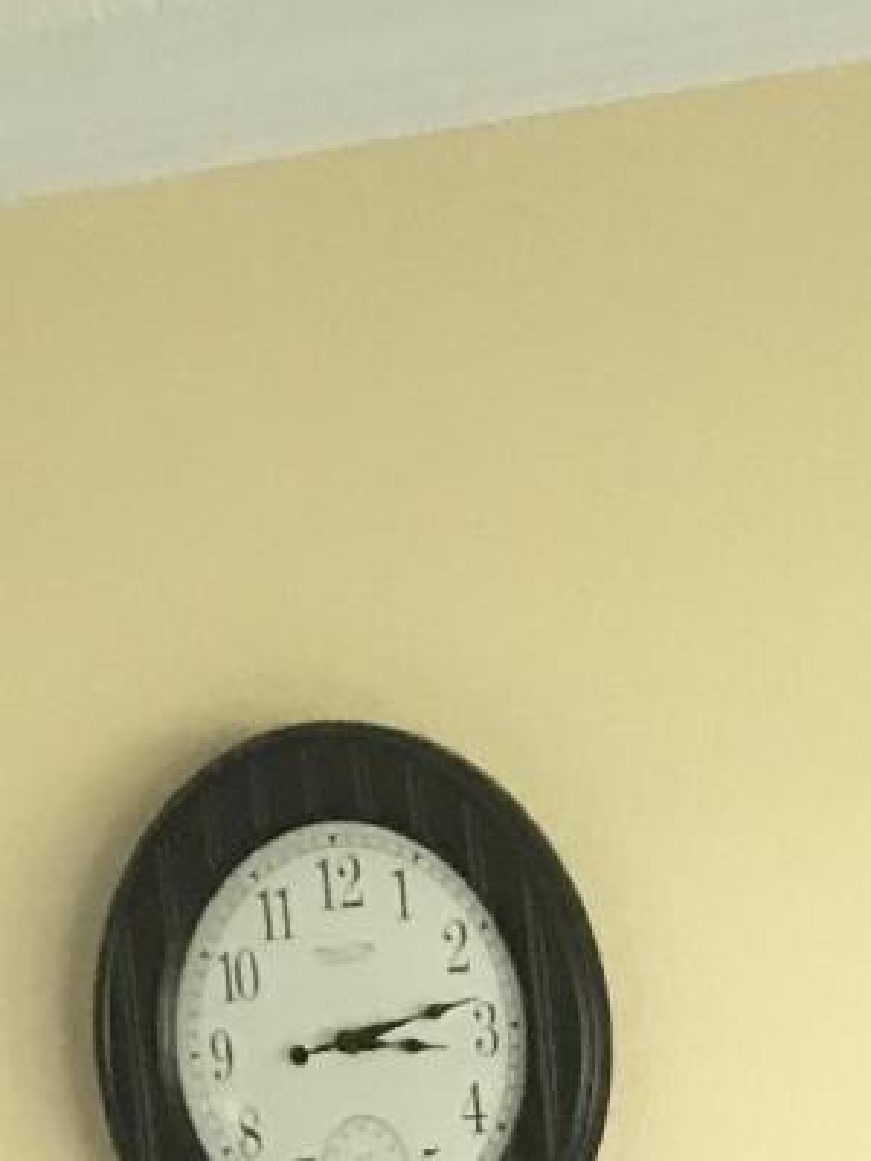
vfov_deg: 11.4
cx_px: 1341
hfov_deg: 10.2
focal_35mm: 140
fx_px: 4697
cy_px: 2879
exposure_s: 1/15
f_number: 1.8
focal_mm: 3.99
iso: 50
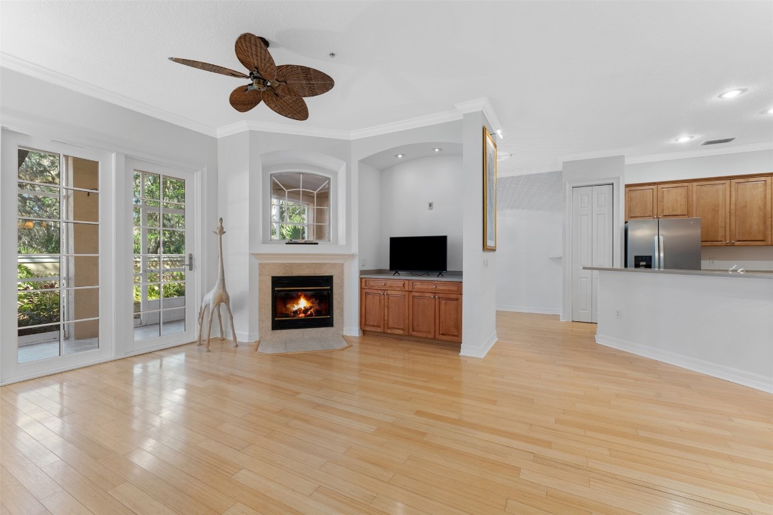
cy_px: 258
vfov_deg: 76.2
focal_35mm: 15
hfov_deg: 99.3
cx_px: 386
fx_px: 328
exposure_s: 1/1.25
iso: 250
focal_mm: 15.3
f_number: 9
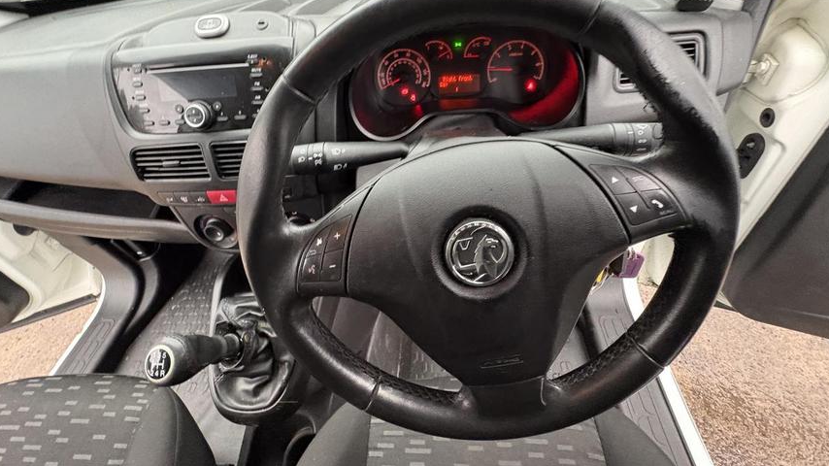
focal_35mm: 16
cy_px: 173
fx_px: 352
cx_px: 414
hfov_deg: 99.4
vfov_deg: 66.0
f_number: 2.2
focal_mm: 2.22
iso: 800
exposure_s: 1/60
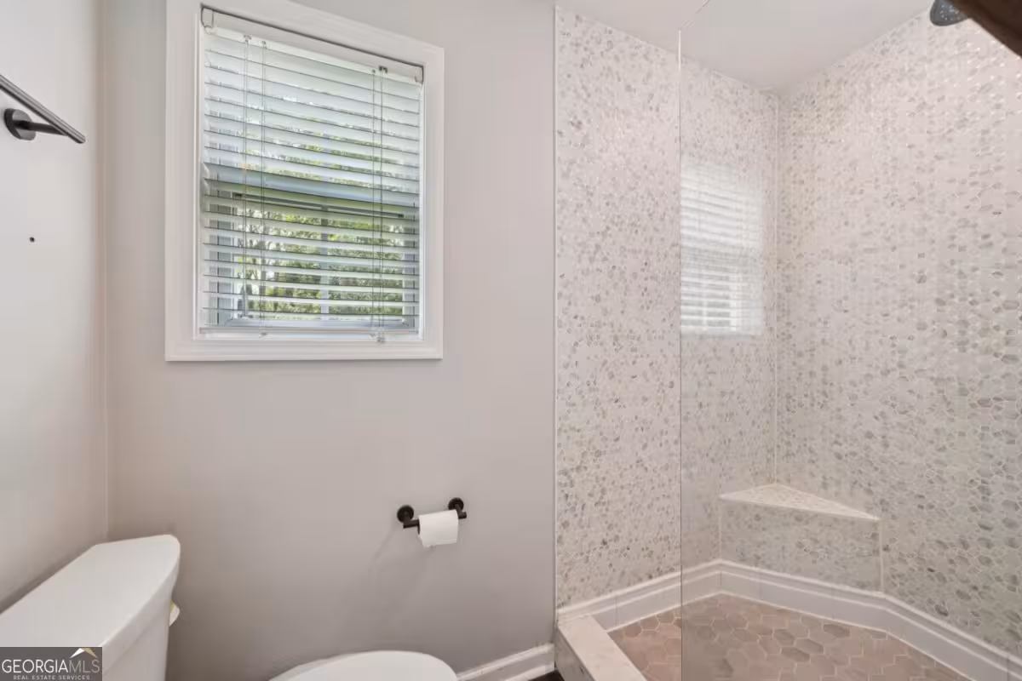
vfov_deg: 90.0
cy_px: 340
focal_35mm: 12
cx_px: 511
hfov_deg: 112.6
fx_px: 341
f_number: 8
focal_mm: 12
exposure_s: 1/4
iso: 400
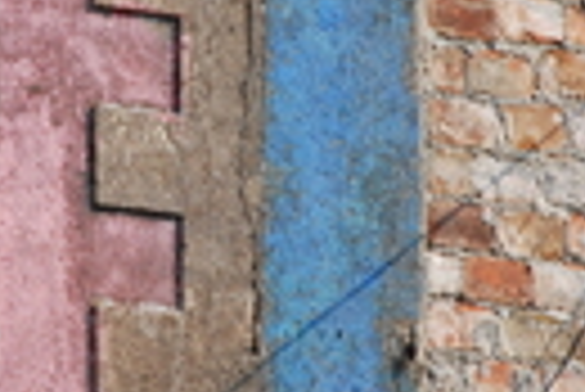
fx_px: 10537
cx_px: 270
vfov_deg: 2.1
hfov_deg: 3.2
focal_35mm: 648
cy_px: 86
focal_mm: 125
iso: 100
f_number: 5.6
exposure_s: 1/160
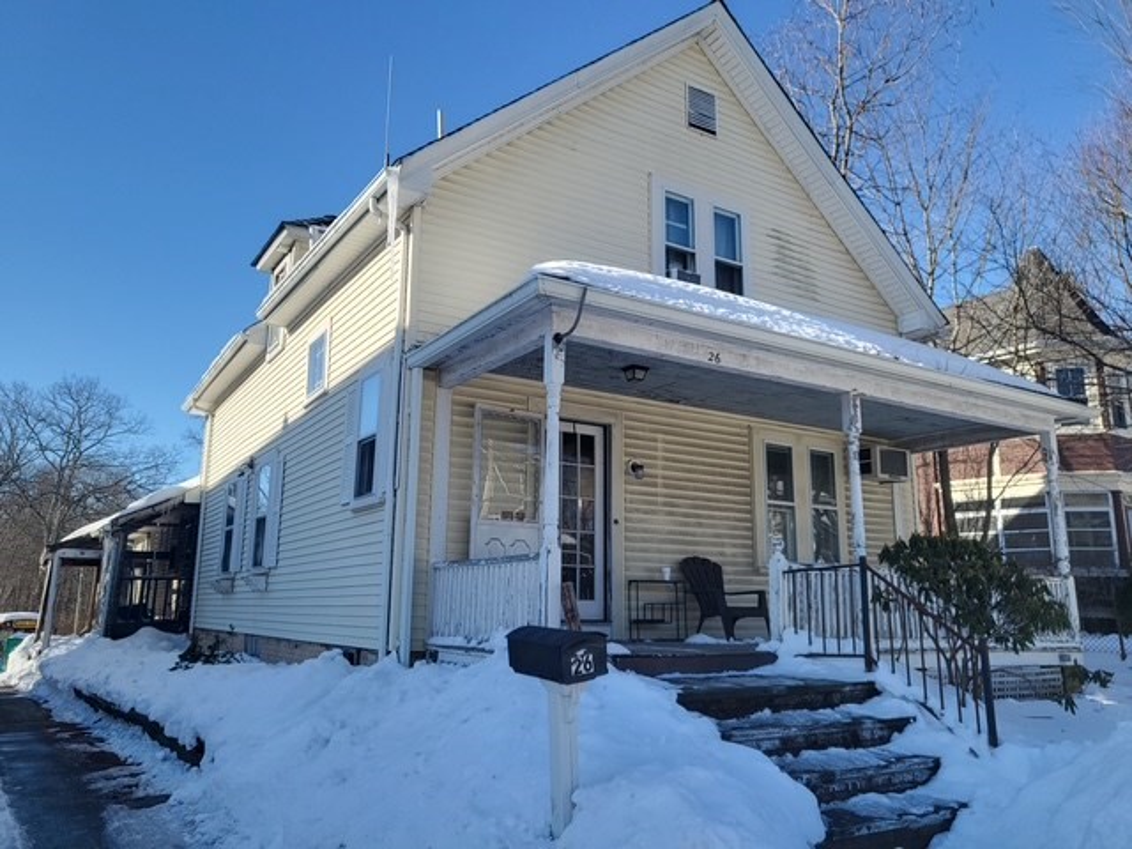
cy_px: 424
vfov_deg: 53.1
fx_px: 850
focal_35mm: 26
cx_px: 566
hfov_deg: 67.3
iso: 50
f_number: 1.8
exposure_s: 1/1286
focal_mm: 4.25
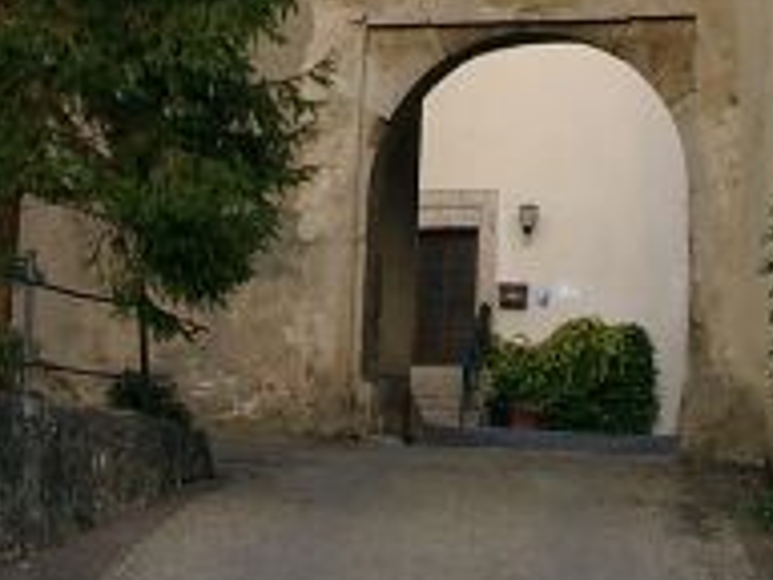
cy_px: -503
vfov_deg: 8.2
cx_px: 443
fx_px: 3908
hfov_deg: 11.3
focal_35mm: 175
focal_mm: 8.82
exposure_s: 1/132
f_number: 4
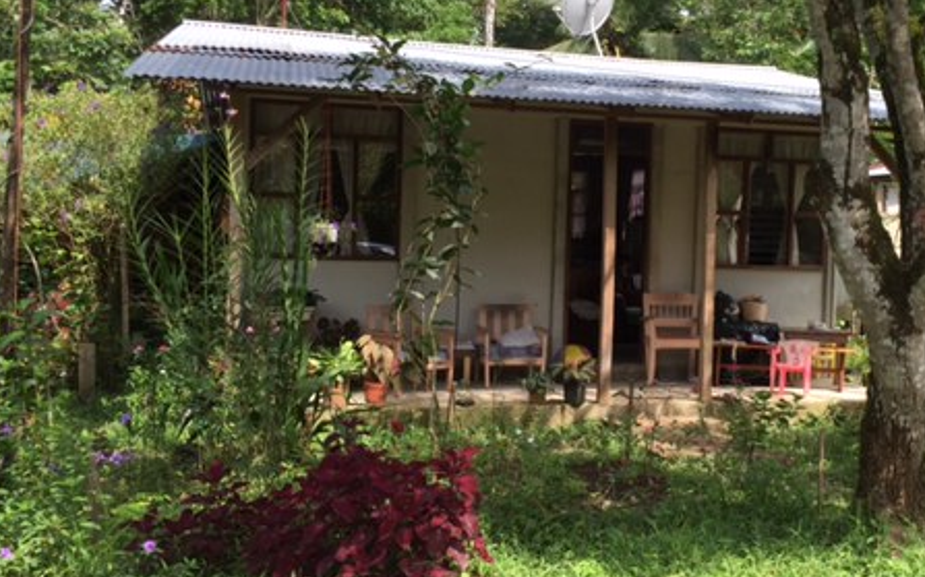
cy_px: 261
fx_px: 1109
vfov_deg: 29.2
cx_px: 604
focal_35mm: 44
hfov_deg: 44.7
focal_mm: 4.15
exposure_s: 1/670
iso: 32
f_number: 2.2
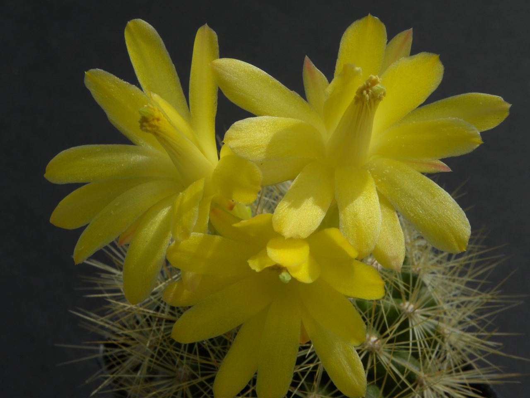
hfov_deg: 29.4
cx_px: 265
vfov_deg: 22.3
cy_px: 199
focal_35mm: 66
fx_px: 1011
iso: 64
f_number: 7.1
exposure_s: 1/438
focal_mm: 11.8
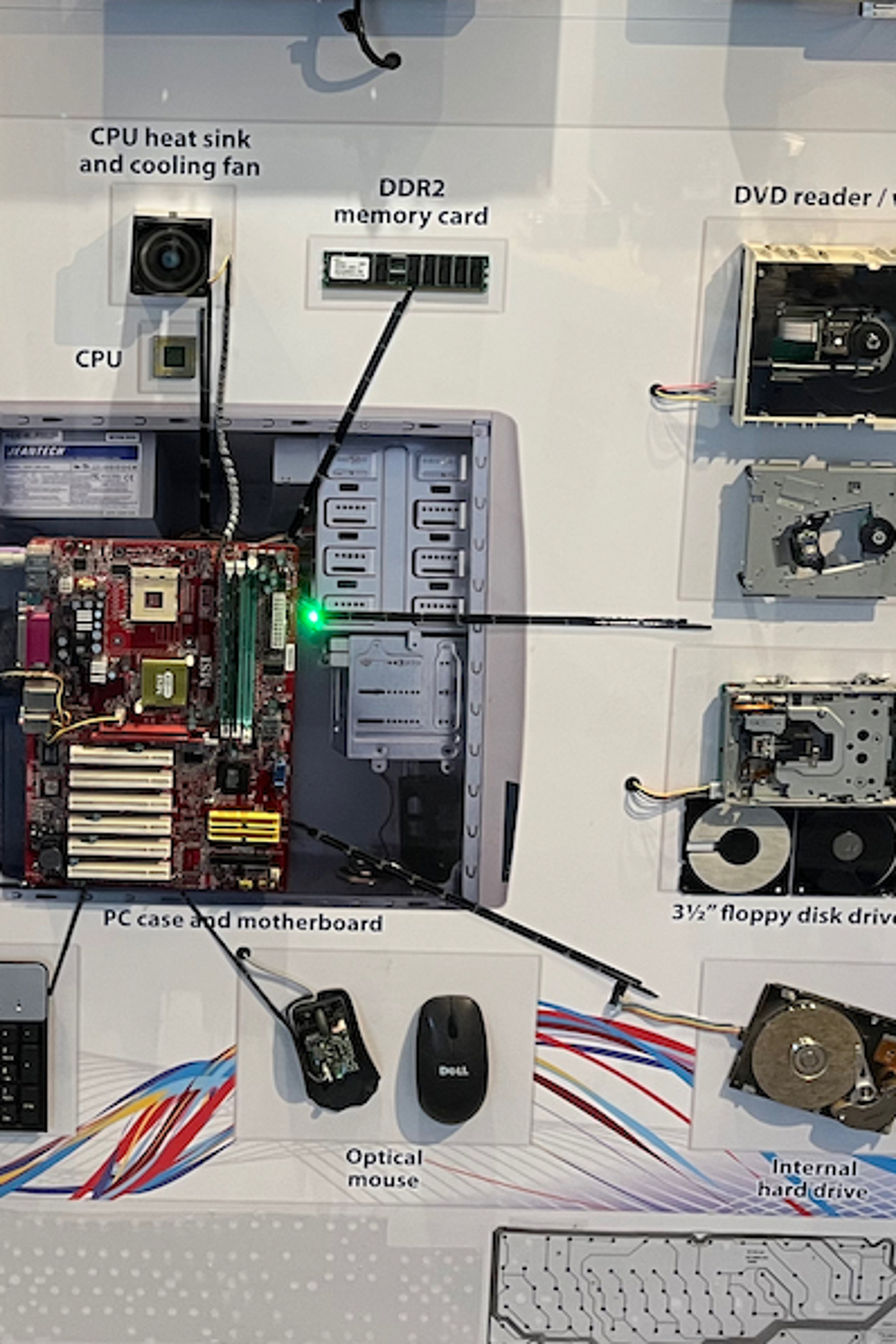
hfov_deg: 23.1
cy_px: 358
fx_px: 2165
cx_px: 196
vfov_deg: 33.9
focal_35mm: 58
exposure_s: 1/50
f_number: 1.6
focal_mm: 5.1
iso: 160
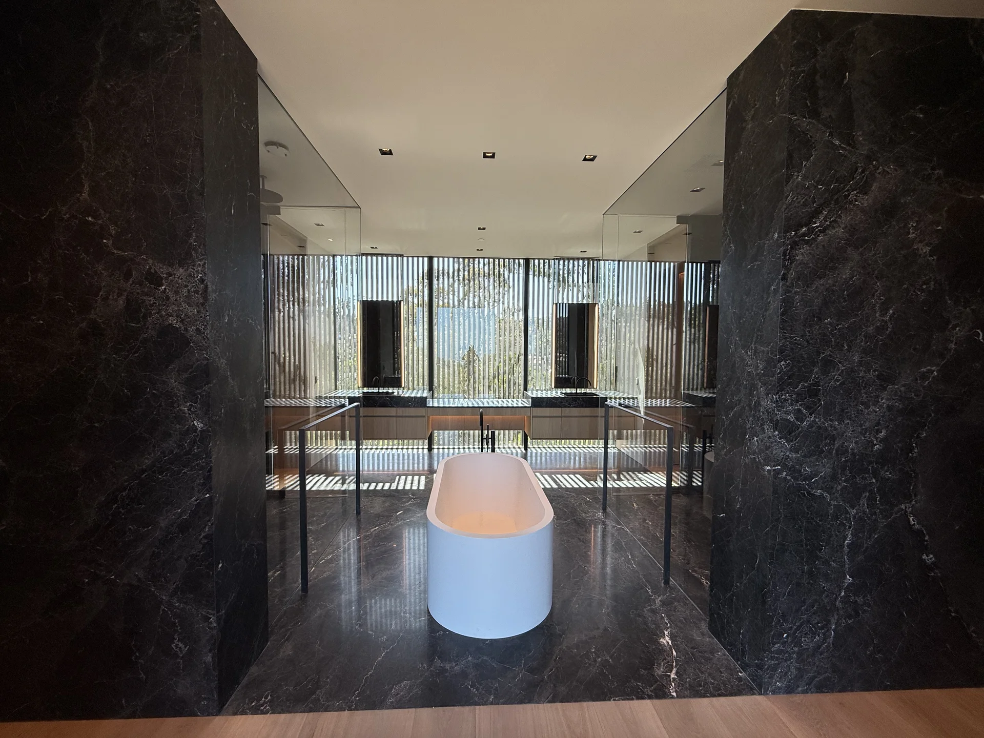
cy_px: 369
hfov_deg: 102.1
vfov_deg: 85.7
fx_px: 398
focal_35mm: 14
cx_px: 492
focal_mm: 2.22
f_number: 2.2
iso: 64
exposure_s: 1/240
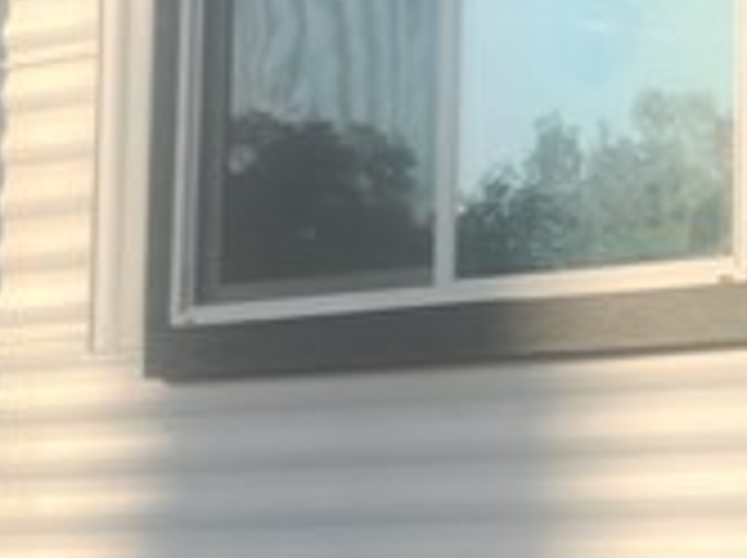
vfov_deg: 10.4
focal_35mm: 142
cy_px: 288
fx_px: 3060
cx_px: 2007
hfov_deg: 10.9
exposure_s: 1/521
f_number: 1.8
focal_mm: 6.4
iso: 12
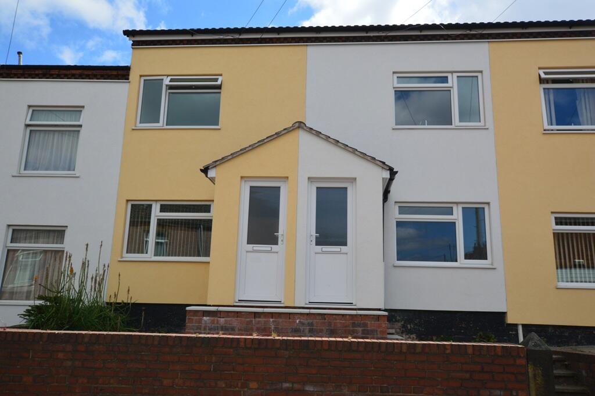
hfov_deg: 62.0
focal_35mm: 30
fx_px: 495
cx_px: 298
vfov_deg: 43.5
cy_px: 198
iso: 400
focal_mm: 20
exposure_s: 1/500
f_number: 11
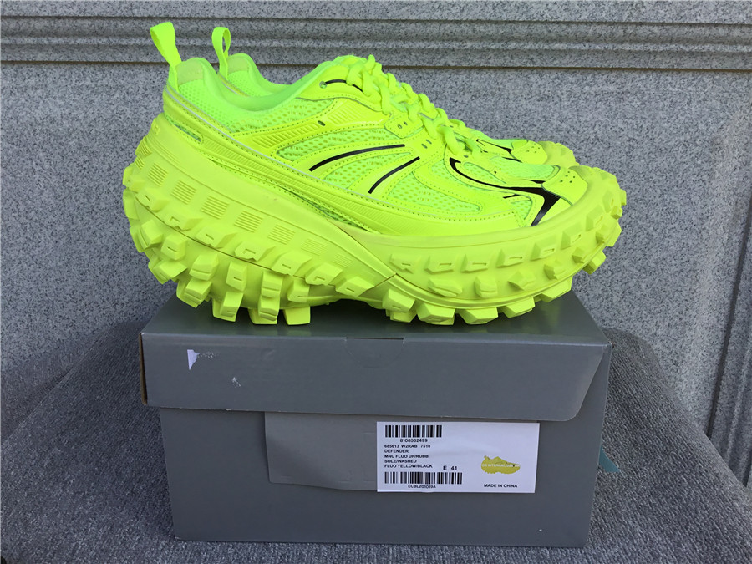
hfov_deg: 58.4
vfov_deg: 45.4
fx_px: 673
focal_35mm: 31
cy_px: 282
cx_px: 376
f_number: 2.4
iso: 25
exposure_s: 1/494
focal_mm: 3.3
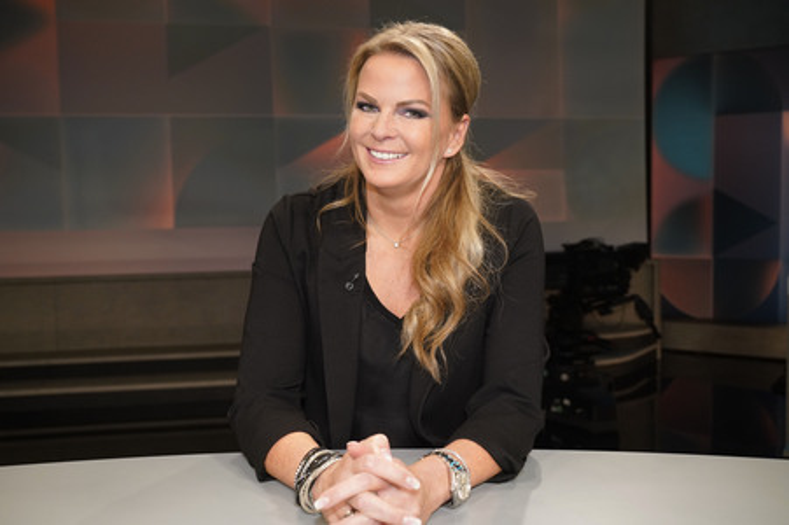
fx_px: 788
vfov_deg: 36.8
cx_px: 394
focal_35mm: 36
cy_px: 262
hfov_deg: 53.2
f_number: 5
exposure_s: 1/160
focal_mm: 36
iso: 2000
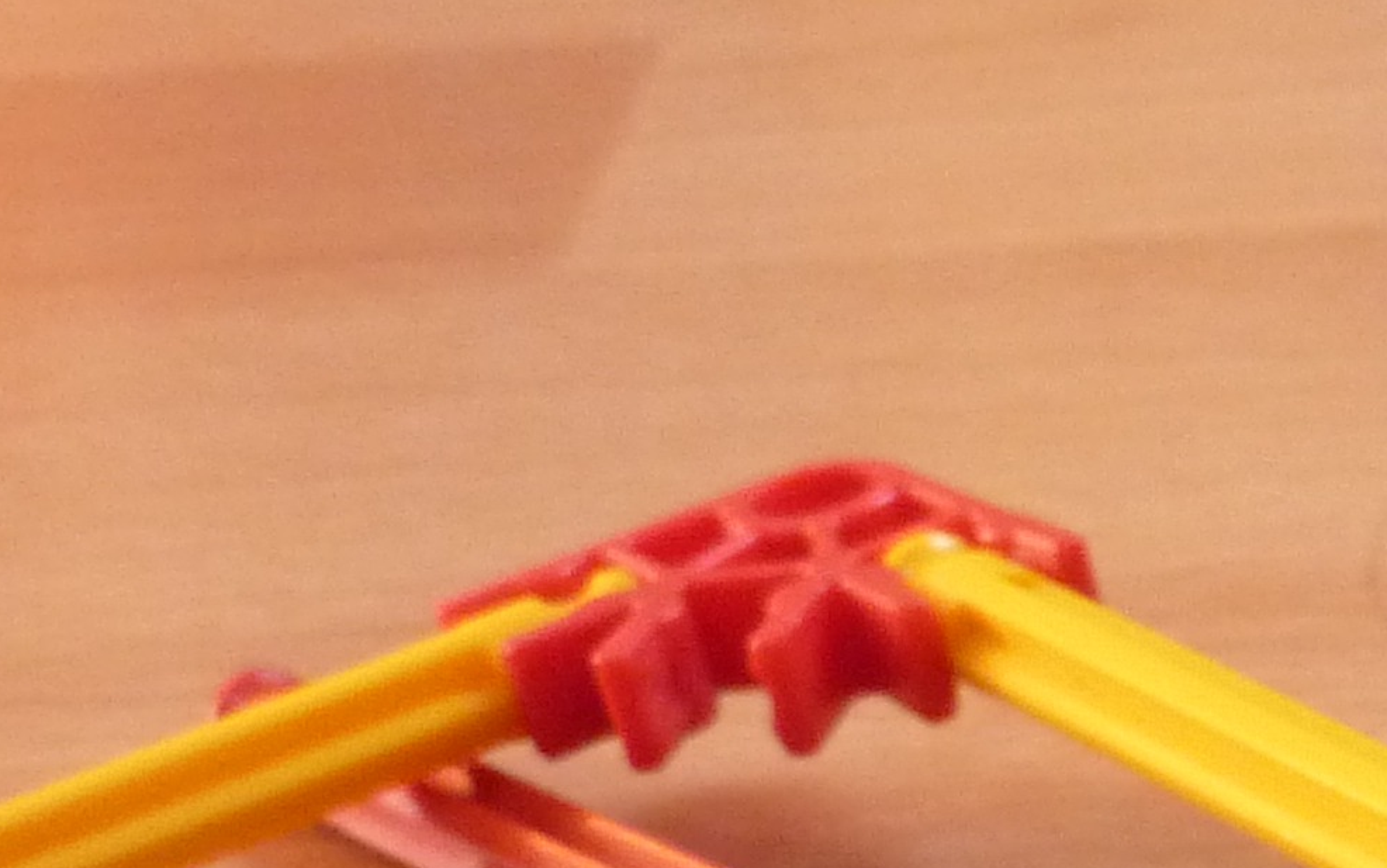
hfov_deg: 19.1
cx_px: 1943
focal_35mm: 98
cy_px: 1359
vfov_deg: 12.6
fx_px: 3706
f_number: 3.3
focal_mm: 4.1
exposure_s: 1/30
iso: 320
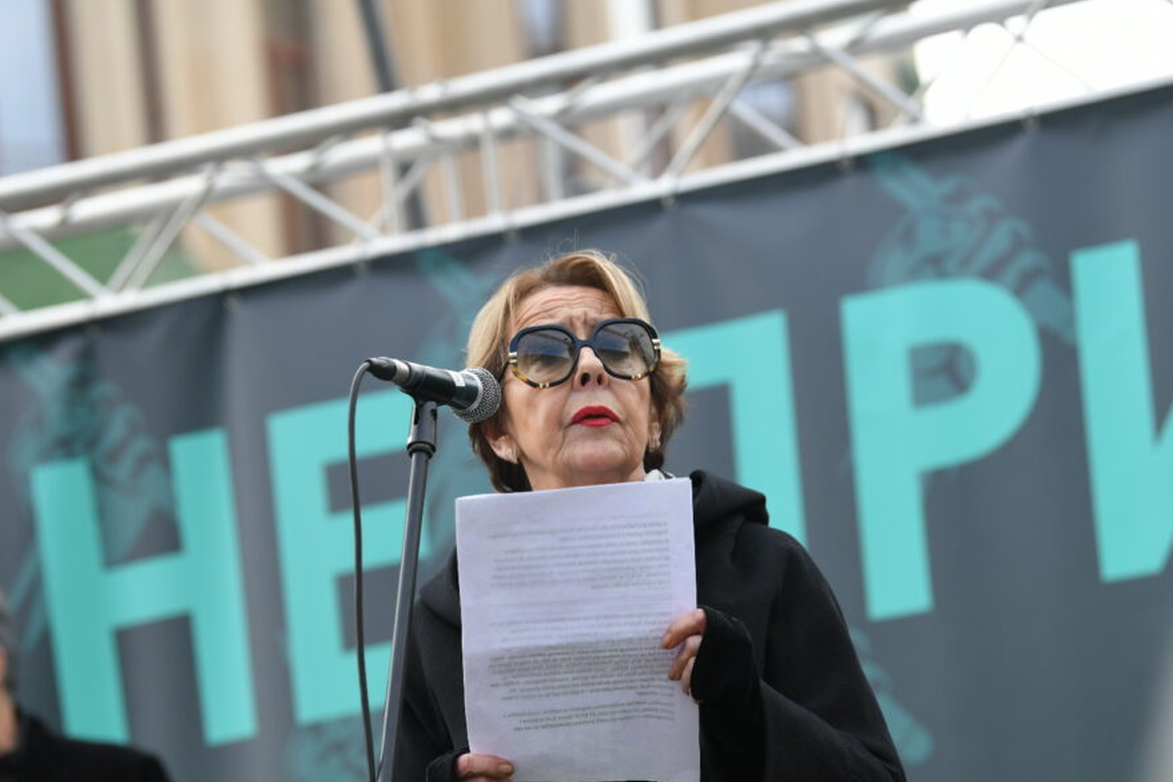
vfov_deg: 9.8
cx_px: 518
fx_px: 4561
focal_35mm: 140
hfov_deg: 14.7
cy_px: 450
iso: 500
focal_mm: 120
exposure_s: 1/800
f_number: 4
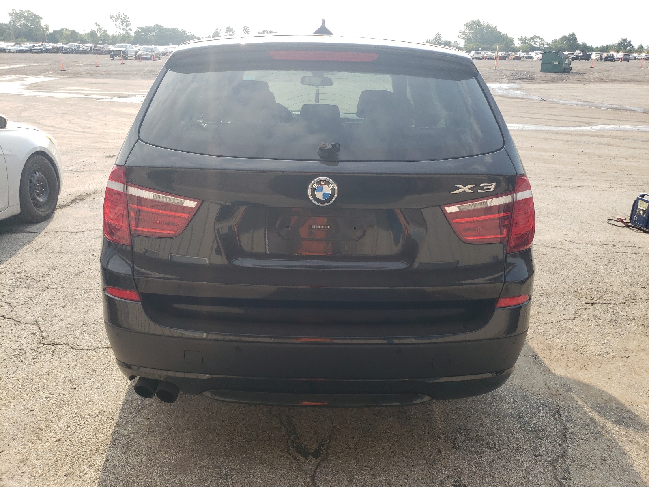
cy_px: 244
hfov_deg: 67.3
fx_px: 487
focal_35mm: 26
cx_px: 324
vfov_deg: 53.1
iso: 50
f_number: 1.5
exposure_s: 1/1667
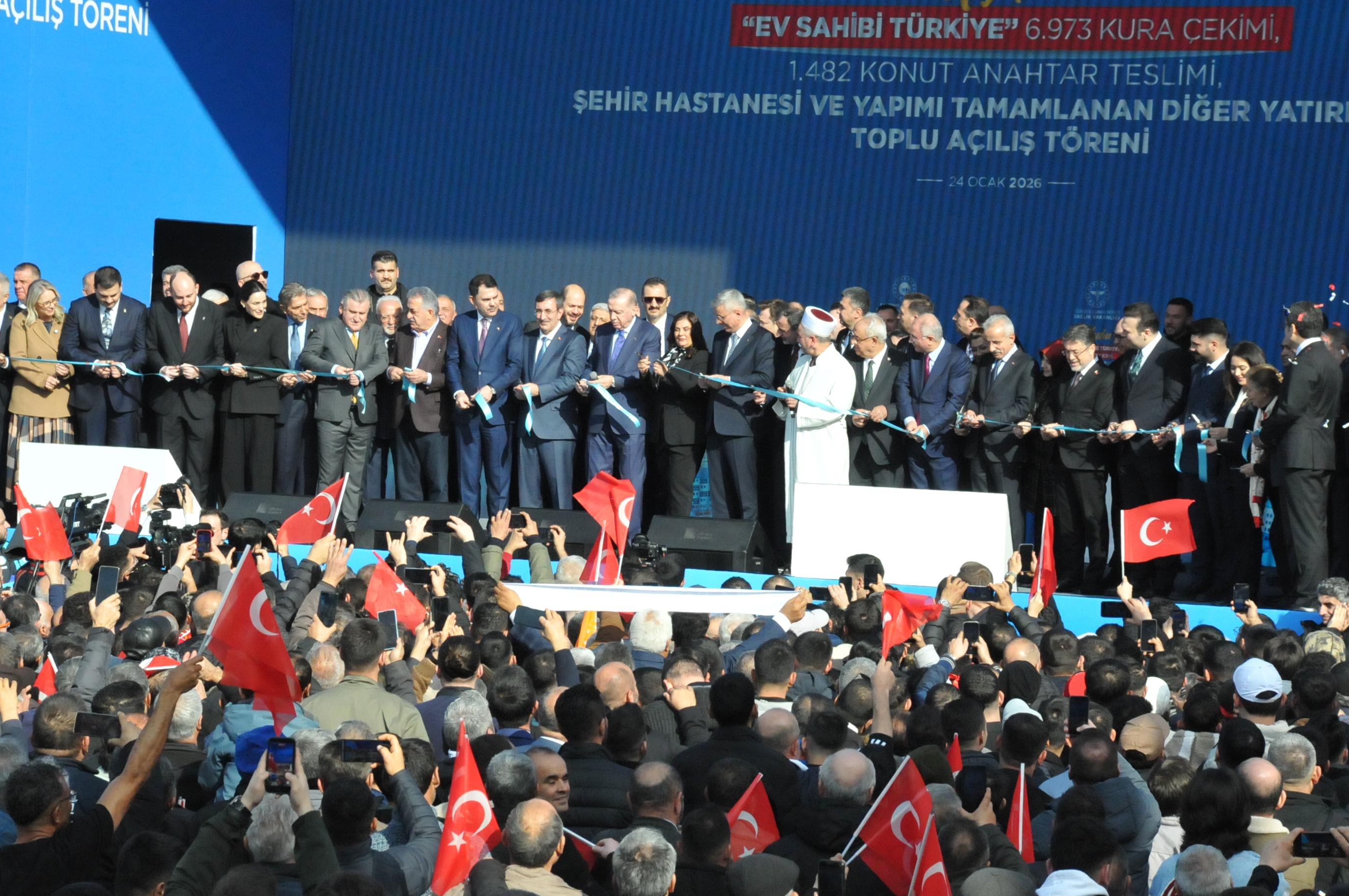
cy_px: 390
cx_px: 642
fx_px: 5951
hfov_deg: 12.9
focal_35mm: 159
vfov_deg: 8.6
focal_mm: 90
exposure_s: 1/4000
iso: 2500
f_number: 8
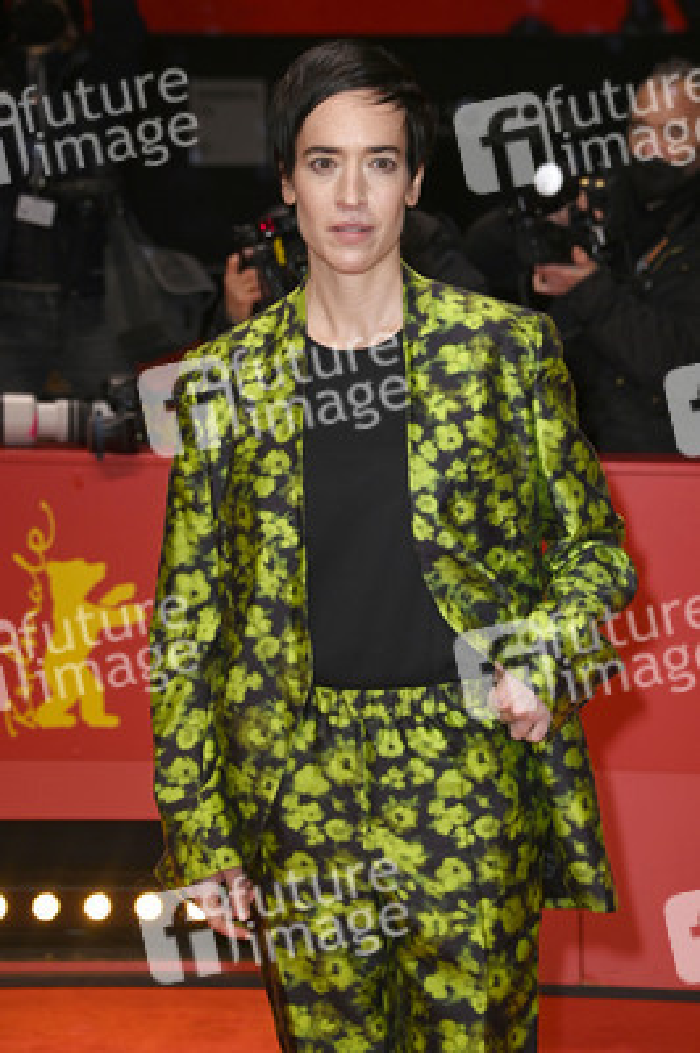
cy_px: 526
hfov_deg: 13.9
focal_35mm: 98
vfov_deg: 20.8
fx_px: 2863
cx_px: 350
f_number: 5.6
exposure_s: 1/160
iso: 500
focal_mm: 98
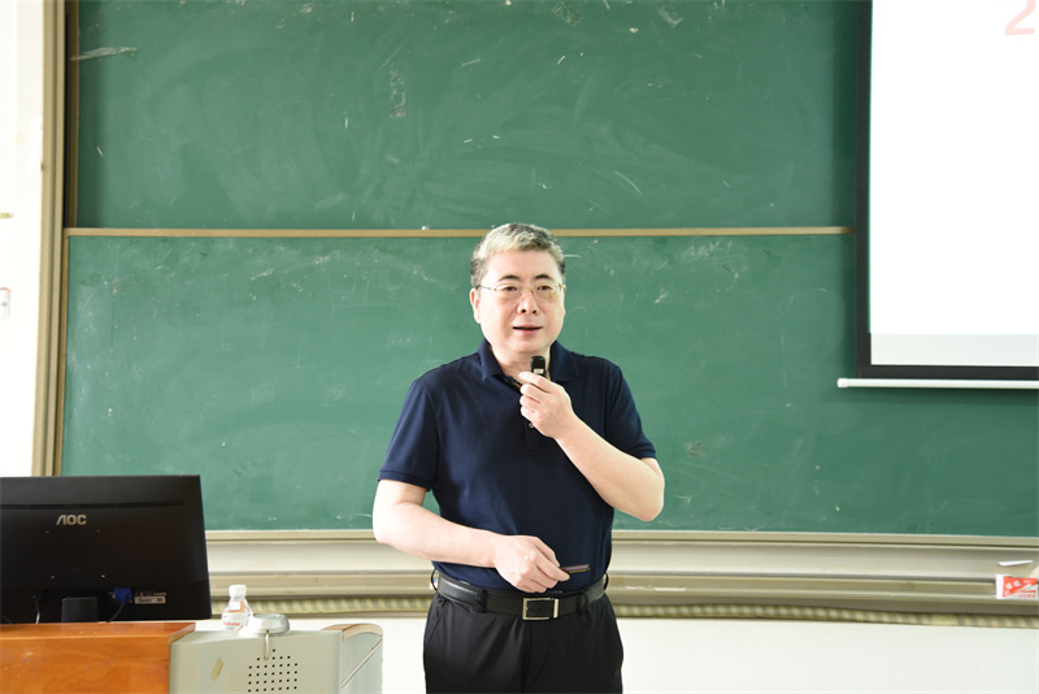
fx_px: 1328
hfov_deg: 42.7
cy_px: 347
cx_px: 520
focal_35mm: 46
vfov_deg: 29.3
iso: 800
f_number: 4.2
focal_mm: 46
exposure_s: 1/25
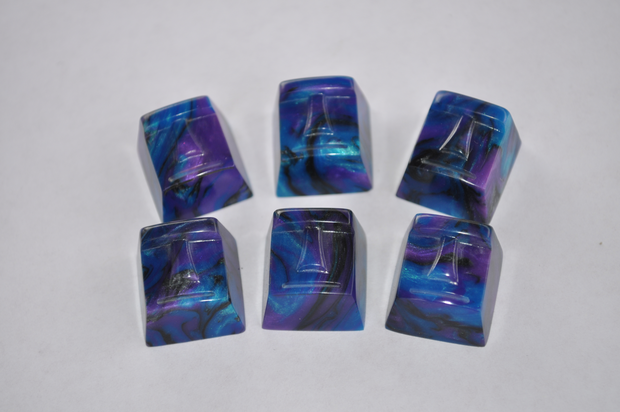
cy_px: 206
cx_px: 310
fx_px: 1419
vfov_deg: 16.5
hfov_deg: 24.6
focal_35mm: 82
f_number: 5.6
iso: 200
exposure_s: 1/200
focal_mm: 55
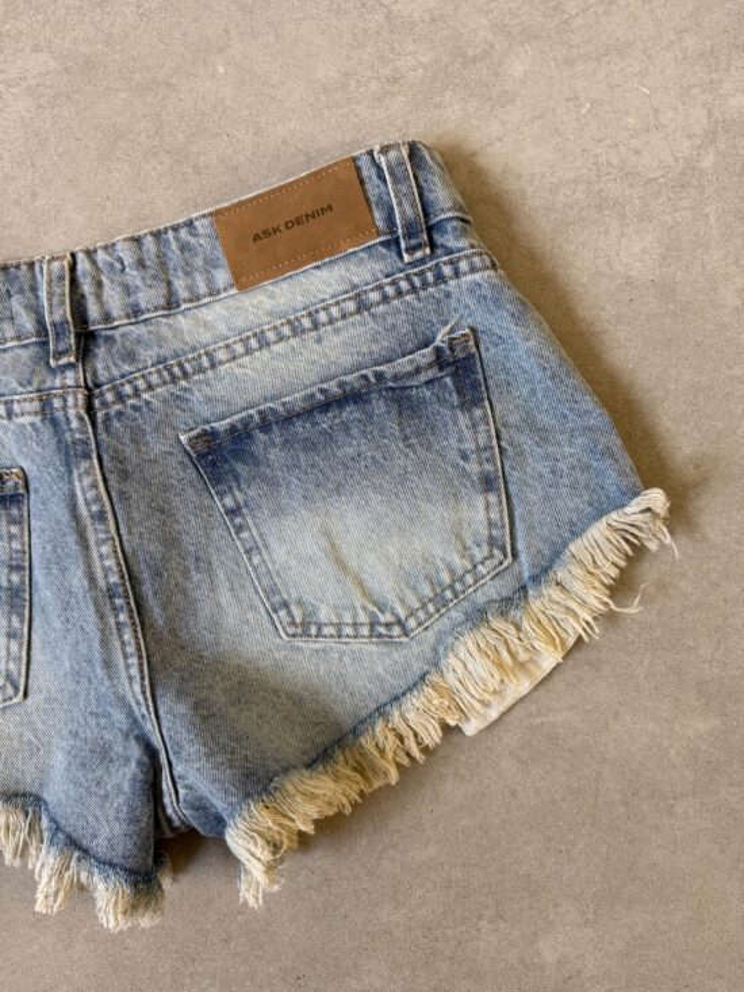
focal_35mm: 24
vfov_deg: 71.6
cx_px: 372
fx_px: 688
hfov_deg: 56.8
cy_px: 496
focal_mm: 6.76
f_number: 1.78
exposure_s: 1/78
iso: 200
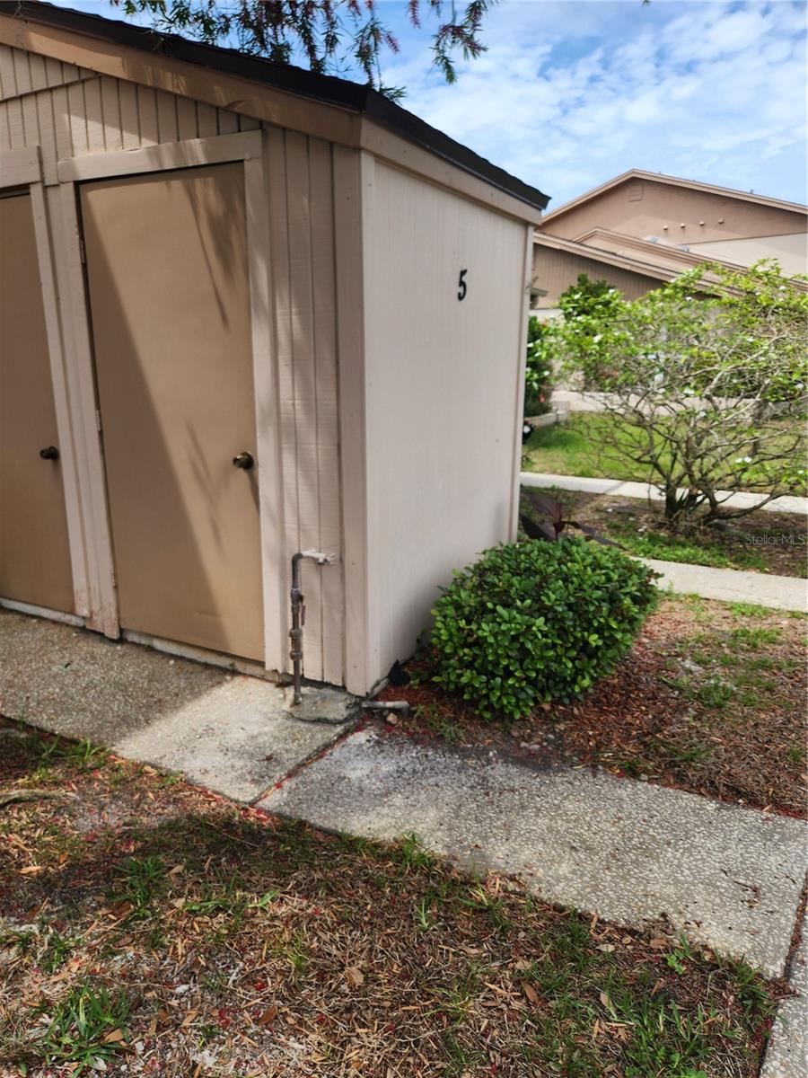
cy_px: 539
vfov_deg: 73.9
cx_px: 404
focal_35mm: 23
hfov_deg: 58.9
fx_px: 716
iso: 20
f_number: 1.8
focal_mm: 5.4
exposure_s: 1/934
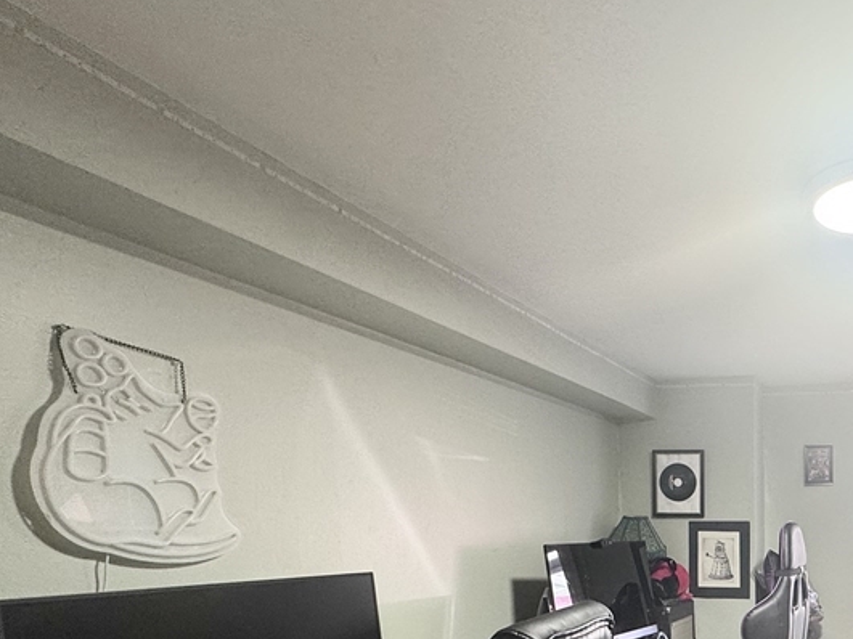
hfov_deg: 56.2
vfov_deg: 46.6
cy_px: 567
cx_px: 771
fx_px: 665
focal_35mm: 27
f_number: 2.2
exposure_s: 1/60
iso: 200
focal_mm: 2.22
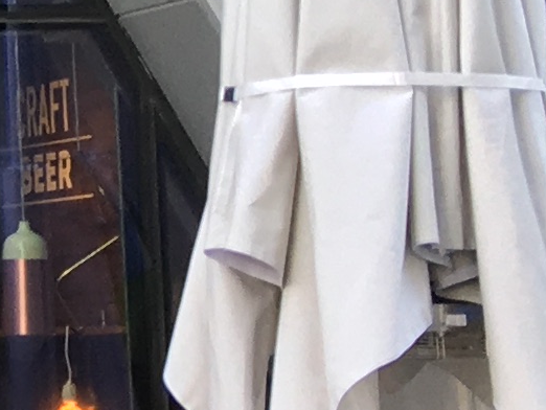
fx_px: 3535
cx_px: -1234
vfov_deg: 6.6
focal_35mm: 224
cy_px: -1
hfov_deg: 7.5
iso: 25
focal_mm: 4.15
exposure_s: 1/50
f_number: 2.2
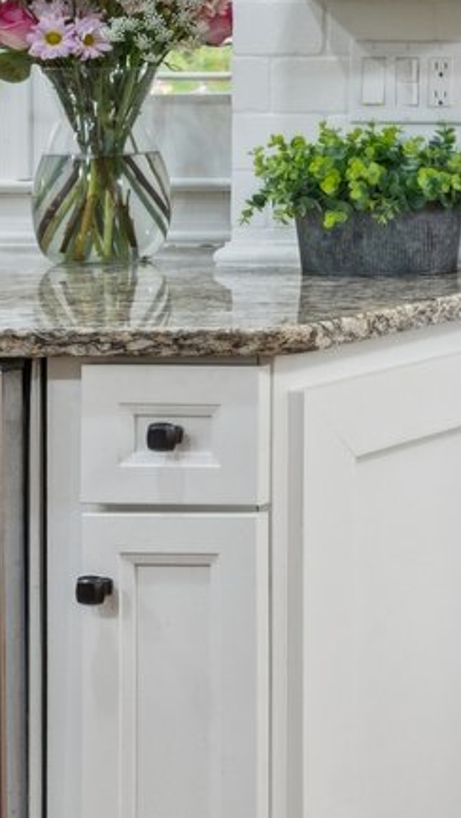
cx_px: 1717
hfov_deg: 8.2
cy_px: 29
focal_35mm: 101
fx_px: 2202
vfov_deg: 20.5
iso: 400
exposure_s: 1/13
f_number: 8
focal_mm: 20.5
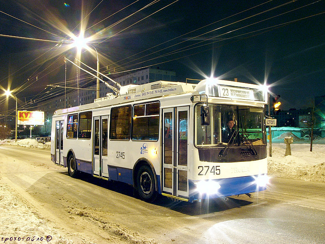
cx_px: 162
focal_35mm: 36
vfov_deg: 39.7
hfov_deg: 51.4
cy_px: 122
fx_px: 338
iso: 50
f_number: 8
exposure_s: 8
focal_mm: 6
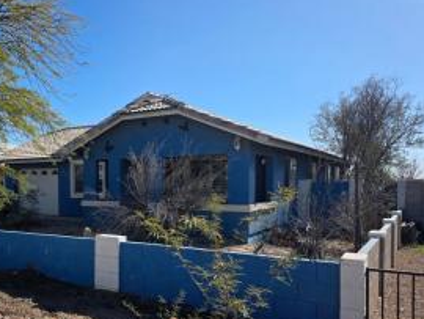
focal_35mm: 34
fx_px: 417
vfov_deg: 41.5
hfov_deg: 51.9
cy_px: 201
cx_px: 114
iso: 80
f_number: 1.7
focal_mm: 6.3
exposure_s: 1/5608
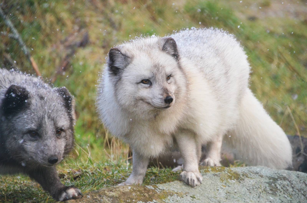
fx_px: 2553
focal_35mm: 300
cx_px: 154
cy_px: 102
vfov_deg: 4.6
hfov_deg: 6.9
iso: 2500
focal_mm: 200
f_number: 7.1
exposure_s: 1/800
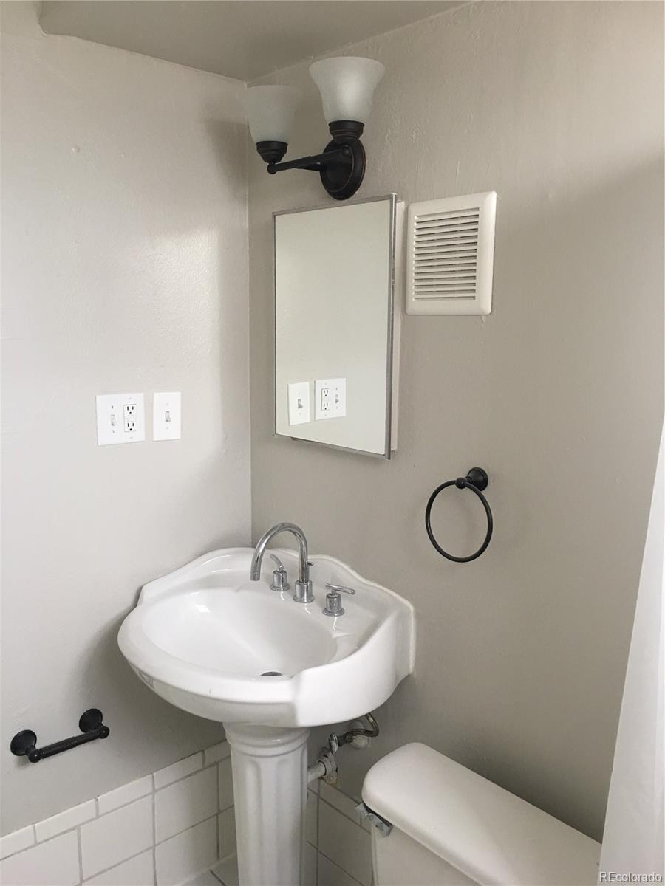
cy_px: 443
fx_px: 743
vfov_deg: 61.7
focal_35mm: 29
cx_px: 332
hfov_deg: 48.2
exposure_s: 1/15
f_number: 2.2
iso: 40
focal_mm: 4.15
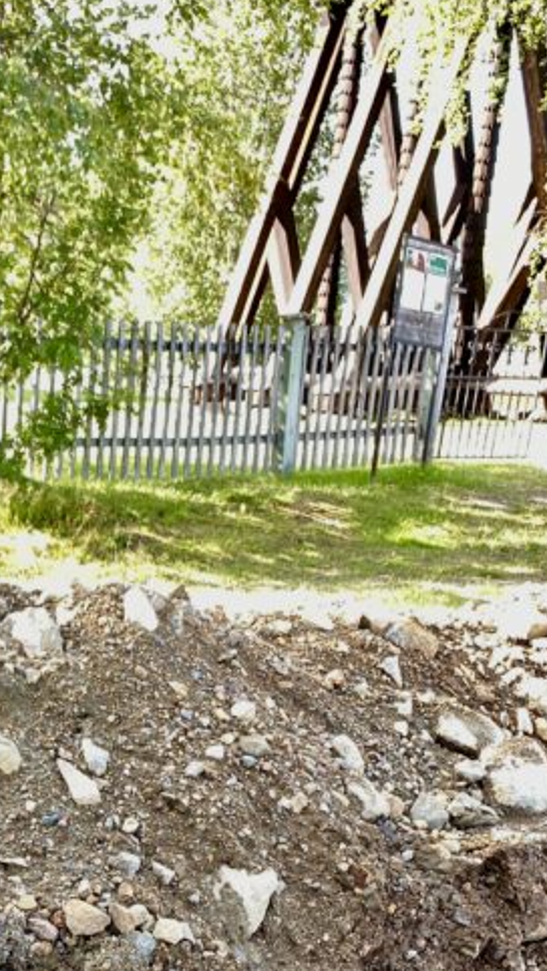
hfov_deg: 18.3
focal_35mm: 60
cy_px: 808
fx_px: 1546
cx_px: -215
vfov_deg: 33.6
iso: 32
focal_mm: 4.25
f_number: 1.8
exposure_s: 1/122
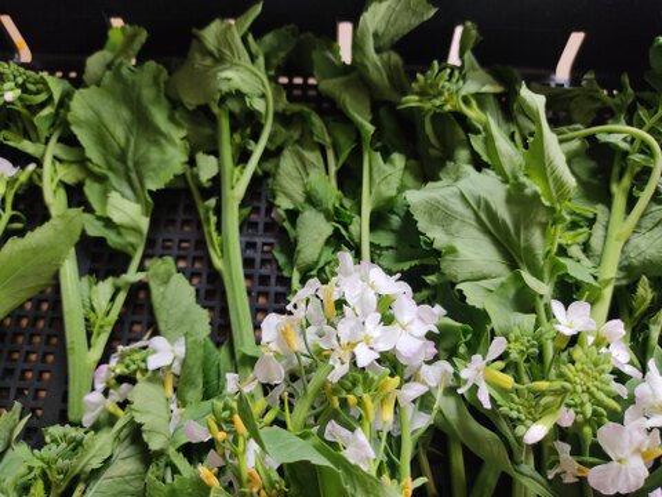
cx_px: 331
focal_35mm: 26
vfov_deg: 53.1
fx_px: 497
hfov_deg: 67.3
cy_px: 248
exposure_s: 1/33
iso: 622
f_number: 1.79
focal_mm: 4.74
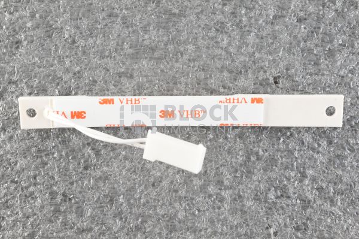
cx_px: 180
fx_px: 498
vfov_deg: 26.9
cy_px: 120
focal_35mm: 50
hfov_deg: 39.6
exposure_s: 1/125
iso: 1600
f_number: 13
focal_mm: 50
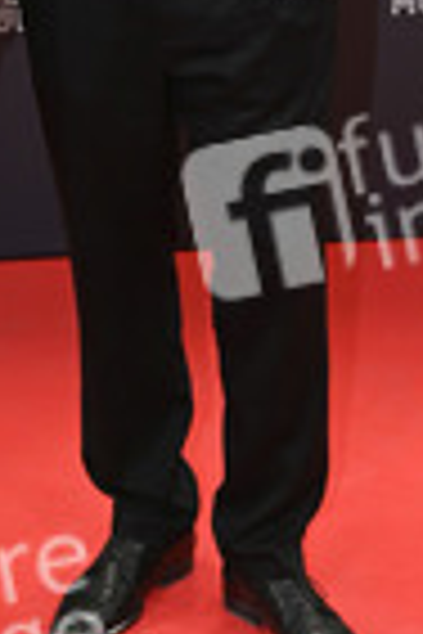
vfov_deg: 15.1
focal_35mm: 133
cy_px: -31
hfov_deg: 10.2
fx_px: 2344
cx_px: 4
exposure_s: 1/125
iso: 640
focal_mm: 47
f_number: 6.3
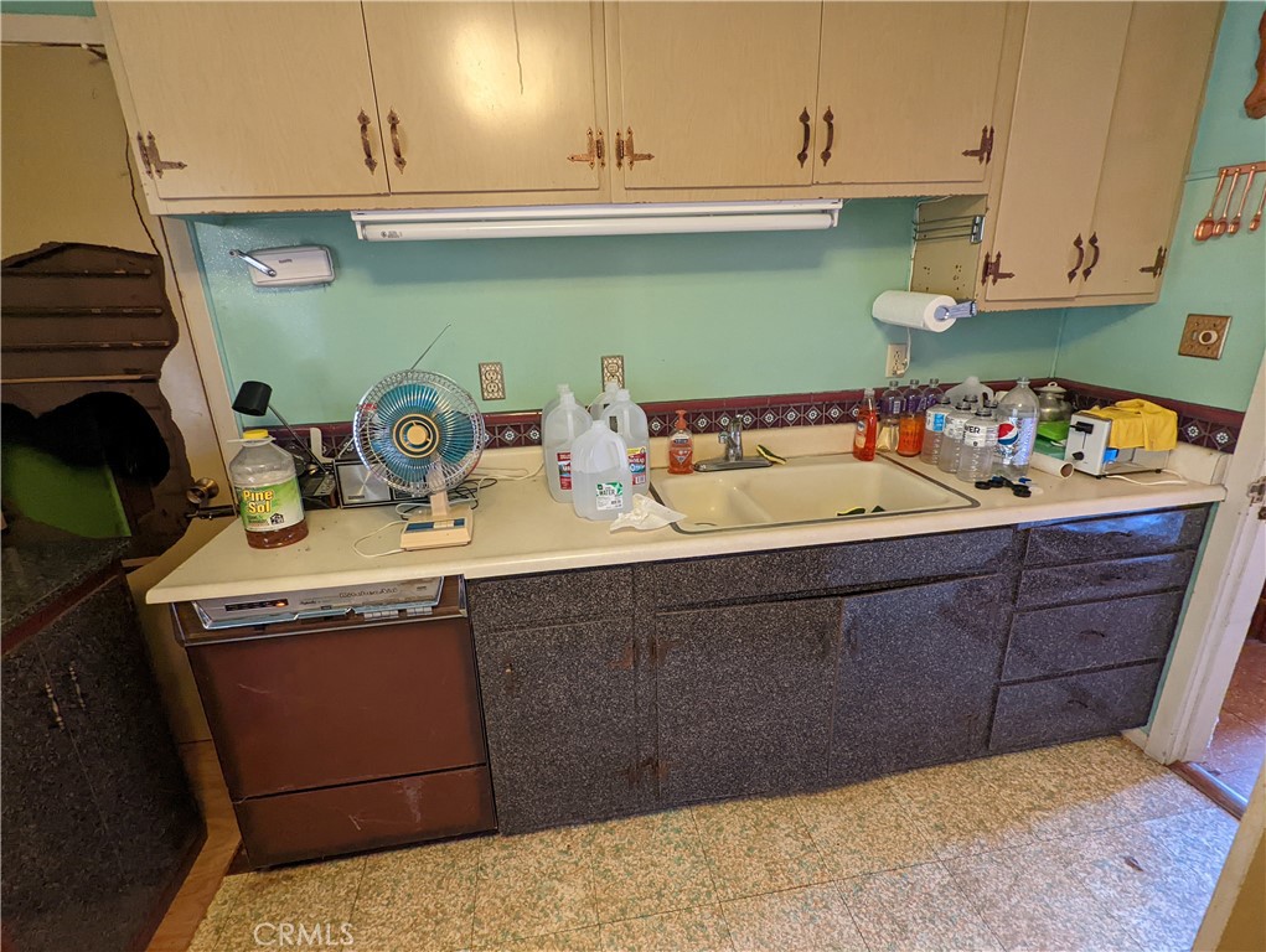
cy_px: 476
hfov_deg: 94.4
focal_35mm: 16
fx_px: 586
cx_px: 633
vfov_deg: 78.2
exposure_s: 1/32.2
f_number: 2.2
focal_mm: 2.35
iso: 609
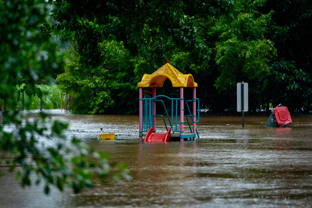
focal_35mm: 200
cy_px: 104
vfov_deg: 6.9
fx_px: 1733
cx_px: 156
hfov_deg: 10.3
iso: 1000
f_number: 2.8
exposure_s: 1/160
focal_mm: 200
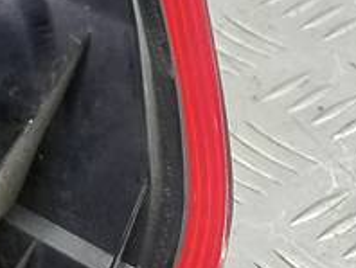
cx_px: -423
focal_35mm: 129
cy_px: 18
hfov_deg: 12.7
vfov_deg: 11.4
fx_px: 1328
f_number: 1.8
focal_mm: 4.6
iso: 160
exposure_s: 1/50
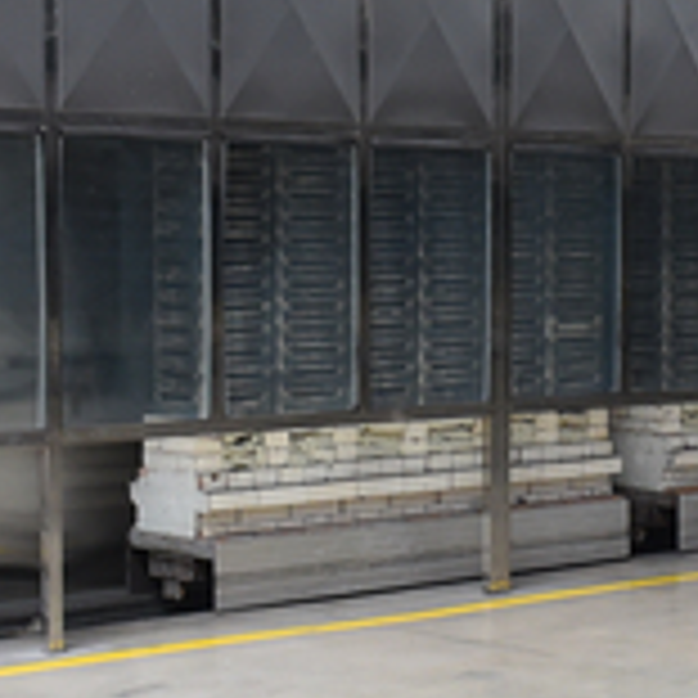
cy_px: 367
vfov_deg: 16.6
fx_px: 2395
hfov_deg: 16.0
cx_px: 829
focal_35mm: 105
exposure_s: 1/50
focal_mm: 24
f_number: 4
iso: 2500
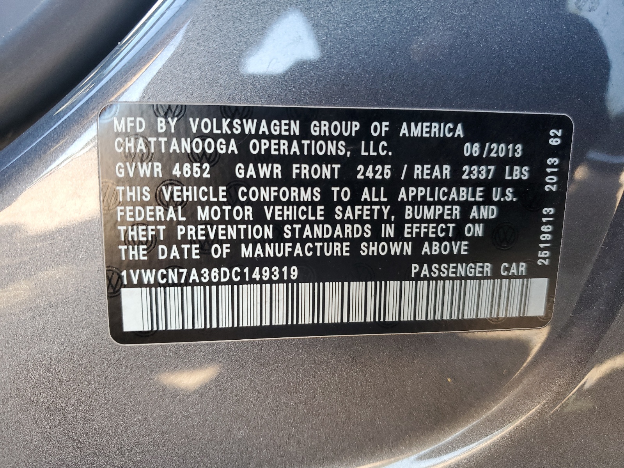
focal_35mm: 26
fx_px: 469
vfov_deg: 53.1
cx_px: 312
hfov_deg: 67.3
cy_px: 234
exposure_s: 1/120
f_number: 1.5
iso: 86
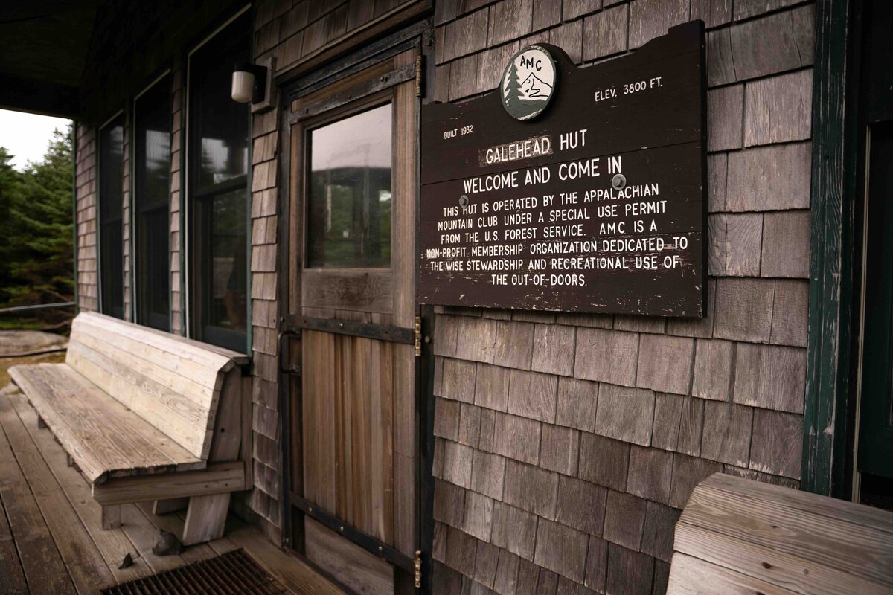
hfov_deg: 73.7
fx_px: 595
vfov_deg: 53.1
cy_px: 298
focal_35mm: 24
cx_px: 446
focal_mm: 24
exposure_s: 1/100
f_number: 2.8
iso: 800
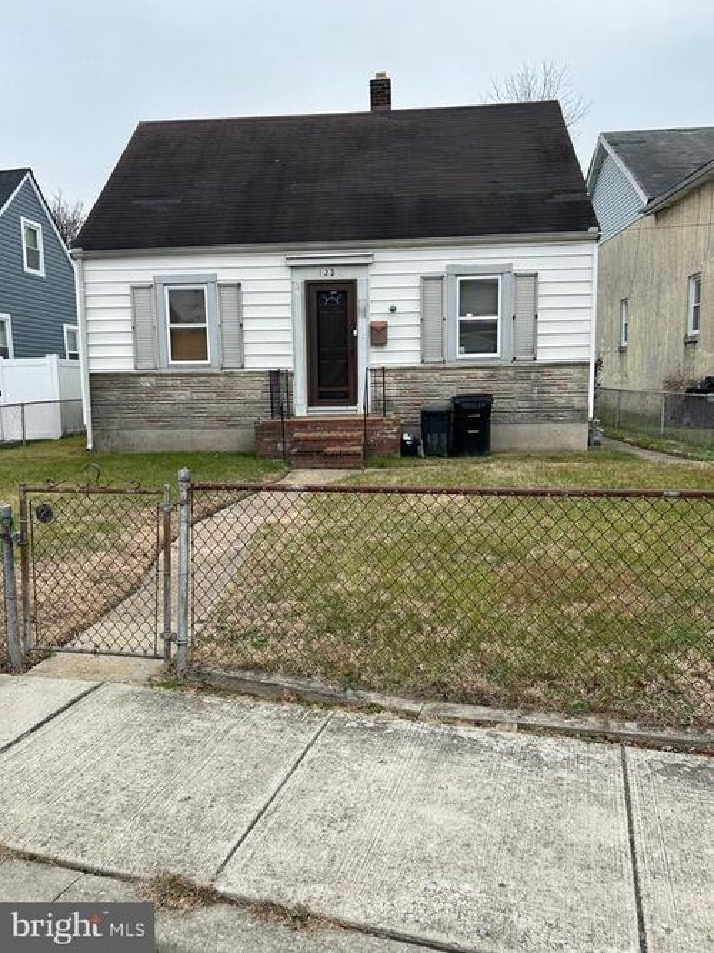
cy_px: 476
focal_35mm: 26
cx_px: 357
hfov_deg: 53.0
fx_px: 715
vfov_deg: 67.3
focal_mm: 5.7
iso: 40
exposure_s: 1/226
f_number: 1.5
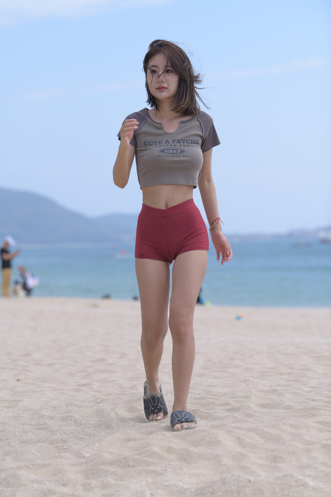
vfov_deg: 17.1
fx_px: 1655
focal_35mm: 120
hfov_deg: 11.4
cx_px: 166
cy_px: 248
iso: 64
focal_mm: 120
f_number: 4
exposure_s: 1/640
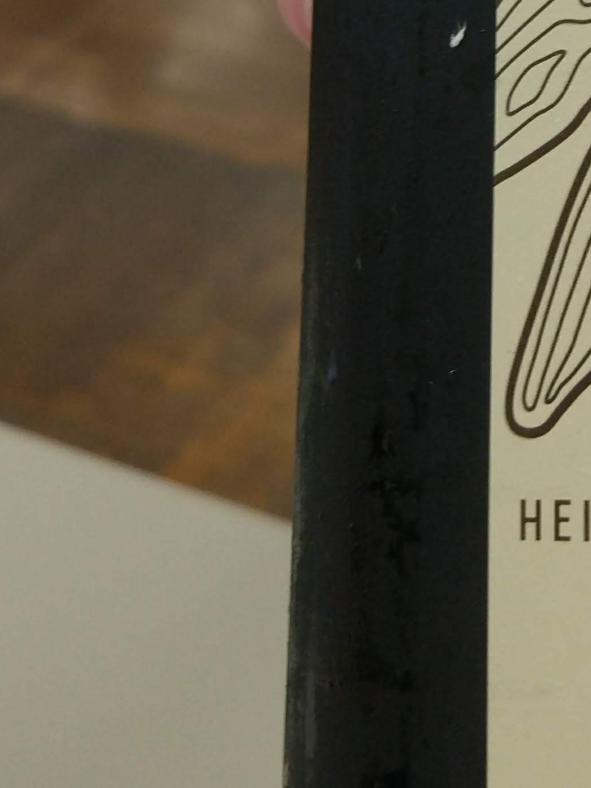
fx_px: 2116
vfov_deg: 19.8
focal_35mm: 93
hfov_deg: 15.4
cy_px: -148
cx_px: 680
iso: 224
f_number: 2
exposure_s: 1/50
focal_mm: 4.26
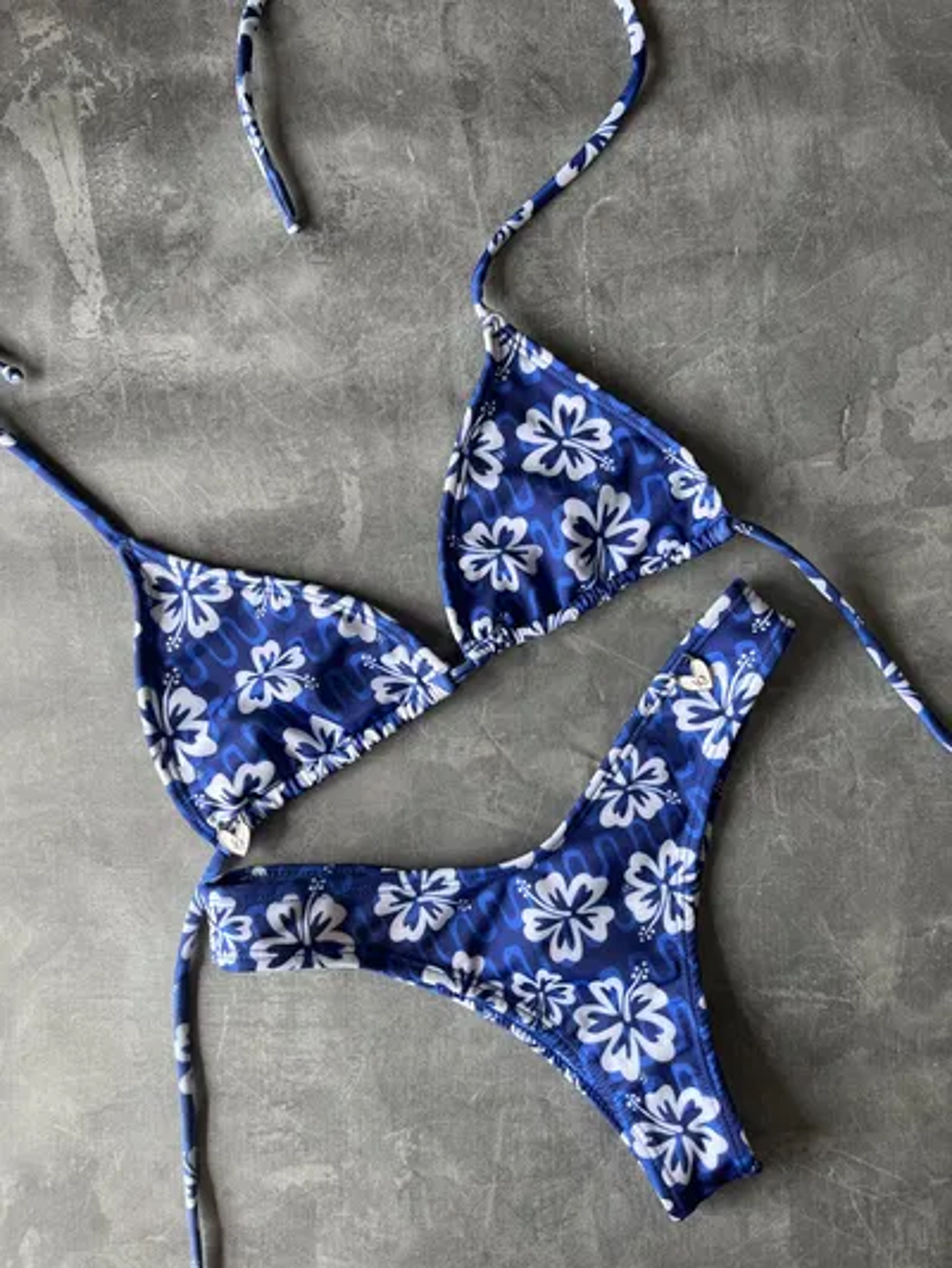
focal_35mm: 26
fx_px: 953
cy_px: 634
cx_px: 476
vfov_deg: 67.3
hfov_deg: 53.1
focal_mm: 5.1
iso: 40
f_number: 1.6
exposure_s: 1/178
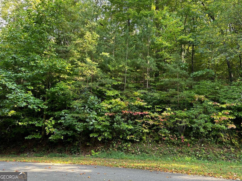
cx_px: 121
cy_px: 90
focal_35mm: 24
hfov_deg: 71.6
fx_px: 168
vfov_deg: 56.8
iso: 125
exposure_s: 1/121
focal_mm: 6.86
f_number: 1.78
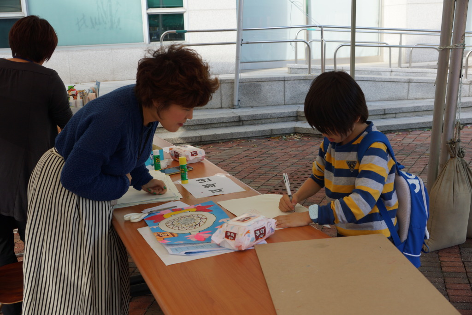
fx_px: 551
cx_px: 236
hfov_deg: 46.4
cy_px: 158
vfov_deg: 31.9
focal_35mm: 42
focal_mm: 28
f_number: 5.6
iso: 100
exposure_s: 1/125
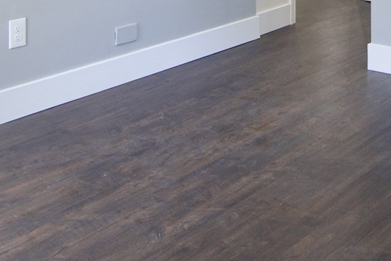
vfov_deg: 18.9
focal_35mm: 62
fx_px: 672
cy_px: -145
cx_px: 359
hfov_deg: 30.8
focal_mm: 11
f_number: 4
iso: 400
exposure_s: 1/60
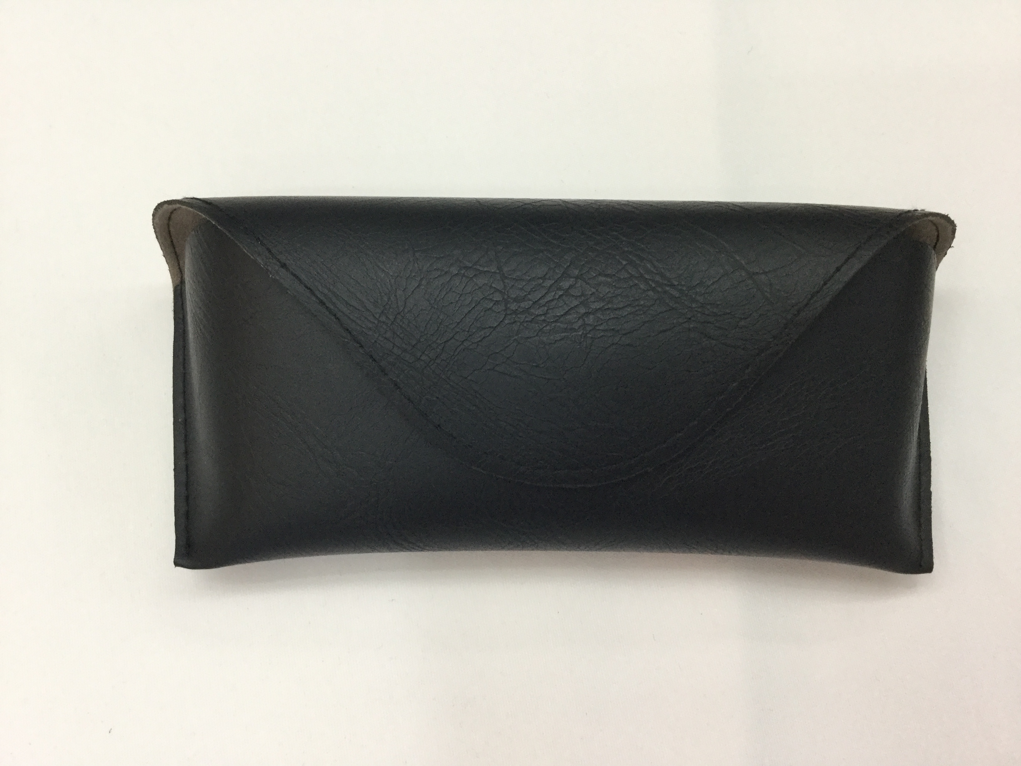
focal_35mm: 31
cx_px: 510
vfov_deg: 45.4
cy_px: 383
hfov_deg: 58.4
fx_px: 914
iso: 50
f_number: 2.4
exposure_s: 1/33
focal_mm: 3.3
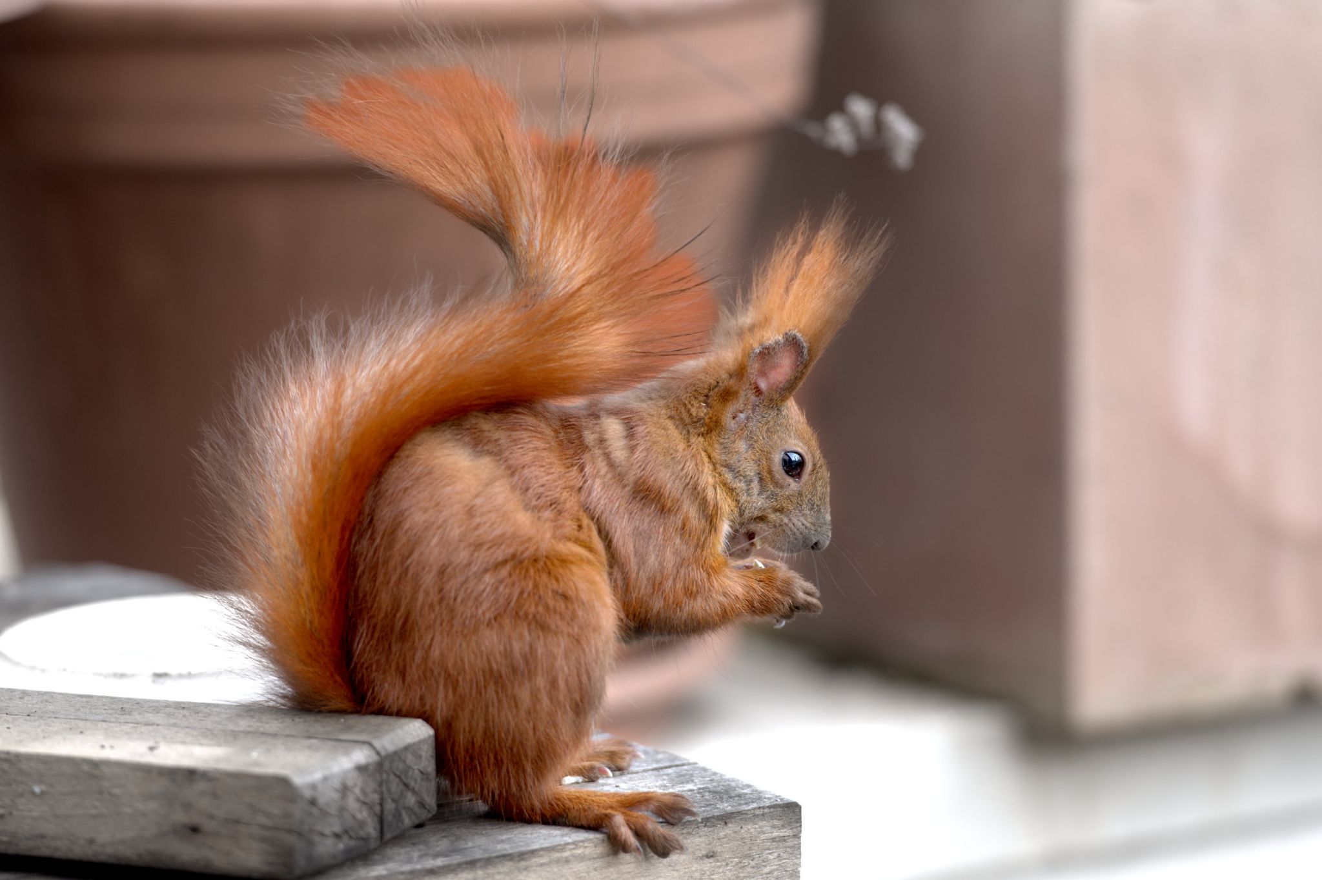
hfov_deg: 10.3
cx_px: 661
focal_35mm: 200
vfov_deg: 6.9
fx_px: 7342
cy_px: 440
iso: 320
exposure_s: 1/500
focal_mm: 200
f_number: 5
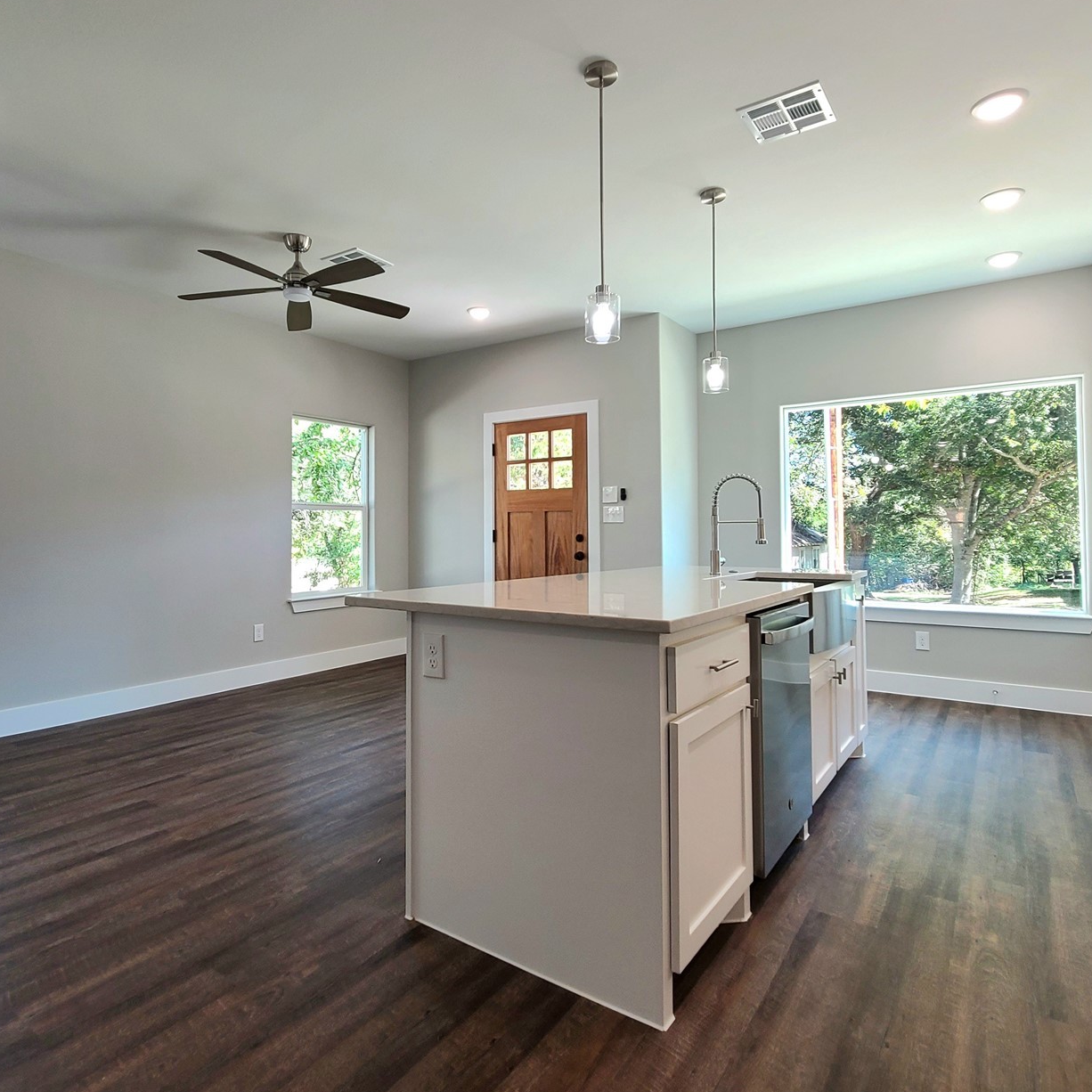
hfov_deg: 80.6
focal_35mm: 18
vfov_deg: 80.7
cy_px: 521
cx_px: 505
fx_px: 642
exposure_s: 1/120
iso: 100
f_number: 2.2
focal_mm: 2.2
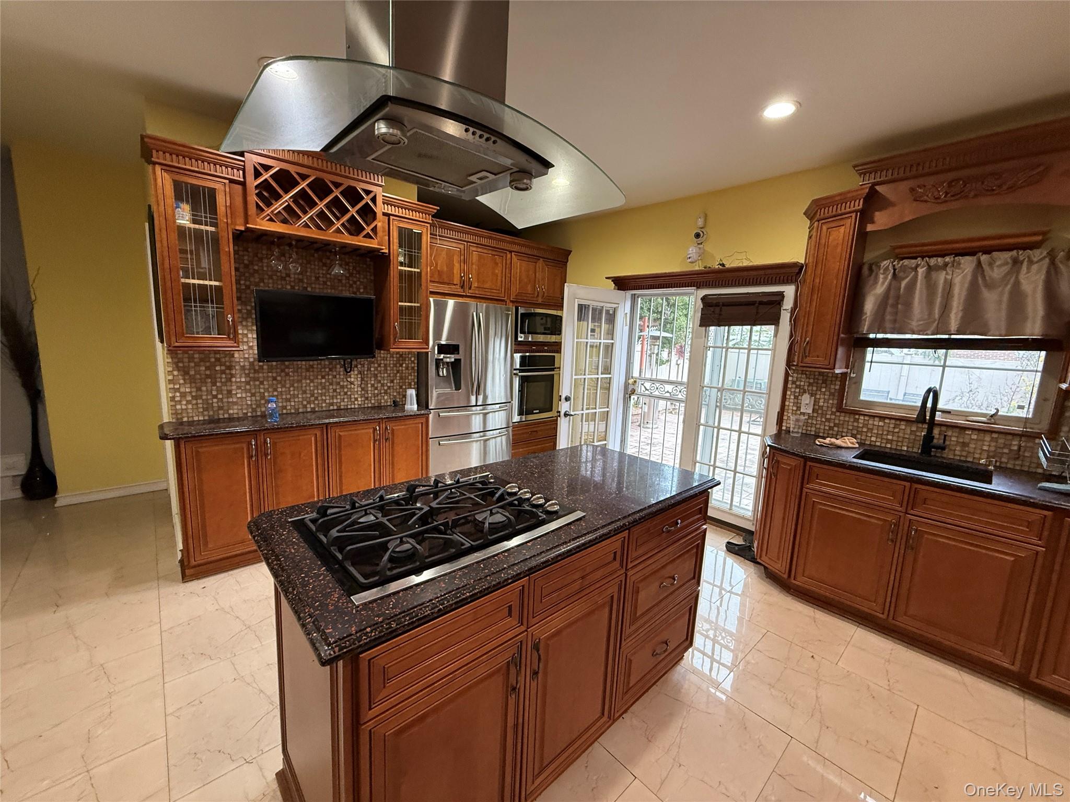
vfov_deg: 85.7
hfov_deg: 102.1
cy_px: 401
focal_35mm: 14
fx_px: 433
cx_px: 535
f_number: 2.2
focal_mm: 2.22
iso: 320
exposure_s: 1/120
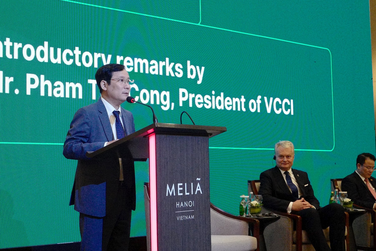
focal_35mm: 28
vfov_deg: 46.4
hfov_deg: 65.5
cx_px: 188
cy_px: 126
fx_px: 292
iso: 6400
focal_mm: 28
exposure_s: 1/125
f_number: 6.3
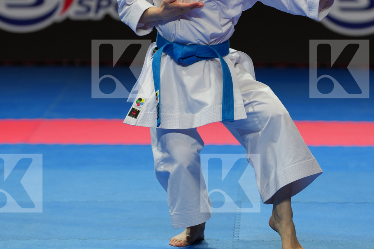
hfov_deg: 7.2
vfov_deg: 4.8
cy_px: 69
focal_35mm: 287
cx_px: 230
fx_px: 2980
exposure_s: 1/500
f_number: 2.8
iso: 200
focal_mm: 163
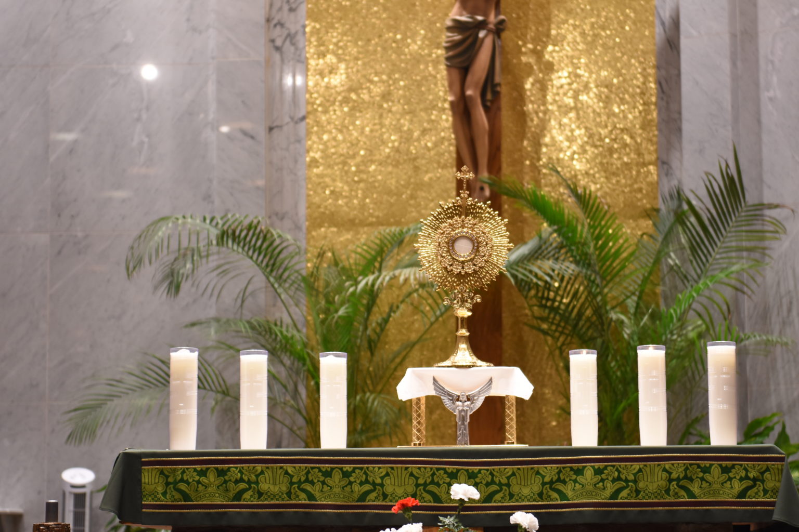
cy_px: 266
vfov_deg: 13.0
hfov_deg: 19.5
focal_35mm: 105
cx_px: 400
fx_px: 2330
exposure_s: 1/80
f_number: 2.8
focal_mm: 70
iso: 800
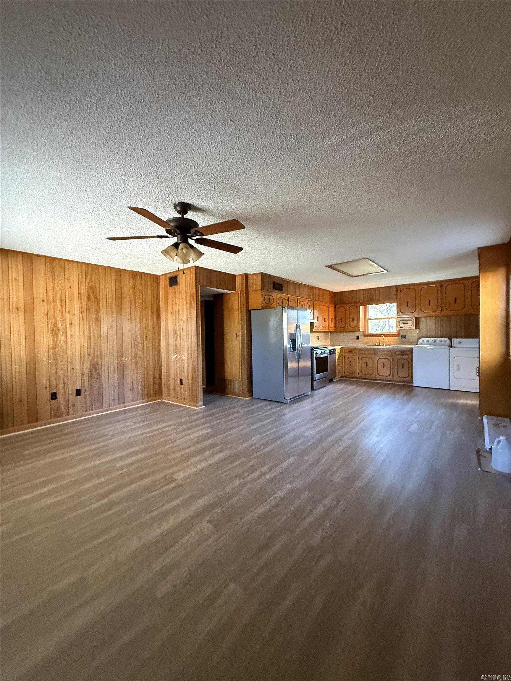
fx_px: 276
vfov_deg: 102.1
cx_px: 256
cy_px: 340
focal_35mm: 14
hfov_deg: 85.7
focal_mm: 2.22
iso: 1000
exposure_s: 1/60
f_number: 2.2
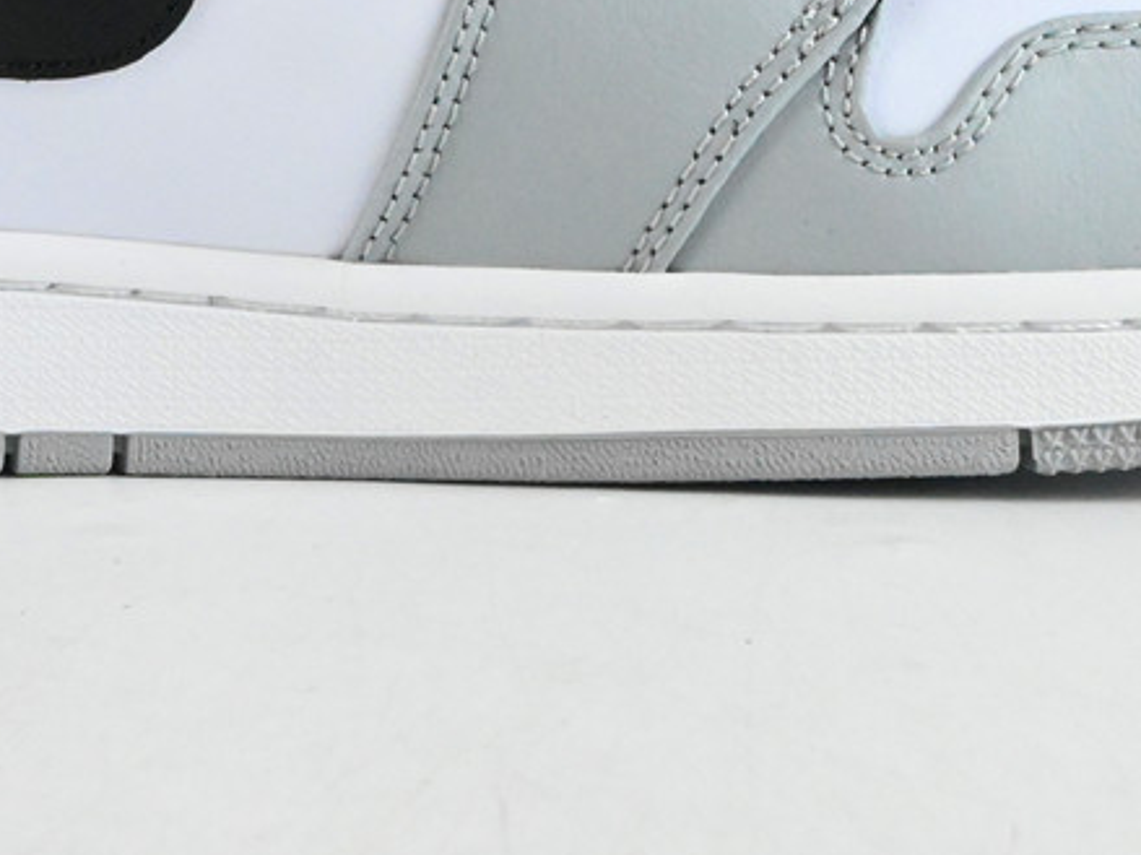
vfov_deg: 19.1
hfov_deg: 26.4
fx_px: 2405
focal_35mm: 73
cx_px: 312
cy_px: -146
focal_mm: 18.5
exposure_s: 1/160
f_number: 14
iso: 6400
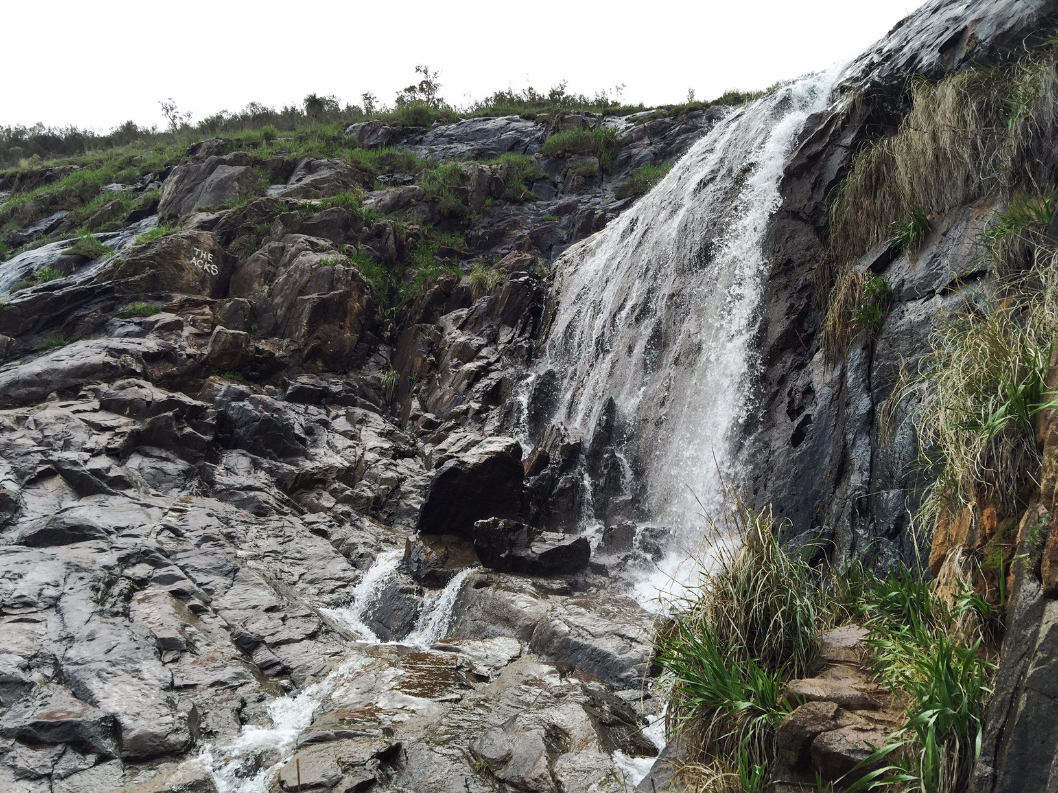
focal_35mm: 29
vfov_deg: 48.2
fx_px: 886
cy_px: 396
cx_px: 529
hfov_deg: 61.7
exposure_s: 1/608
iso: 32
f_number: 2.2
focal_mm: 4.15
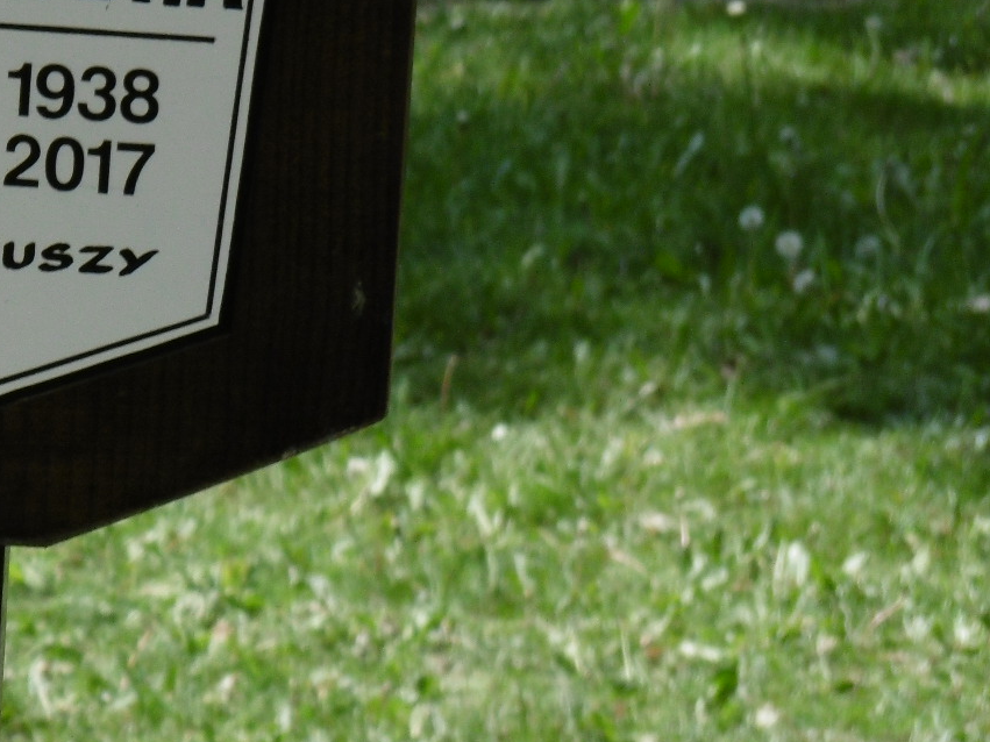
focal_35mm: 385
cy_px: 171
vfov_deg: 3.9
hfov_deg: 5.1
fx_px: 11009
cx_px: -144
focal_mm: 28.6
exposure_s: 1/250
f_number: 5.4
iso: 100
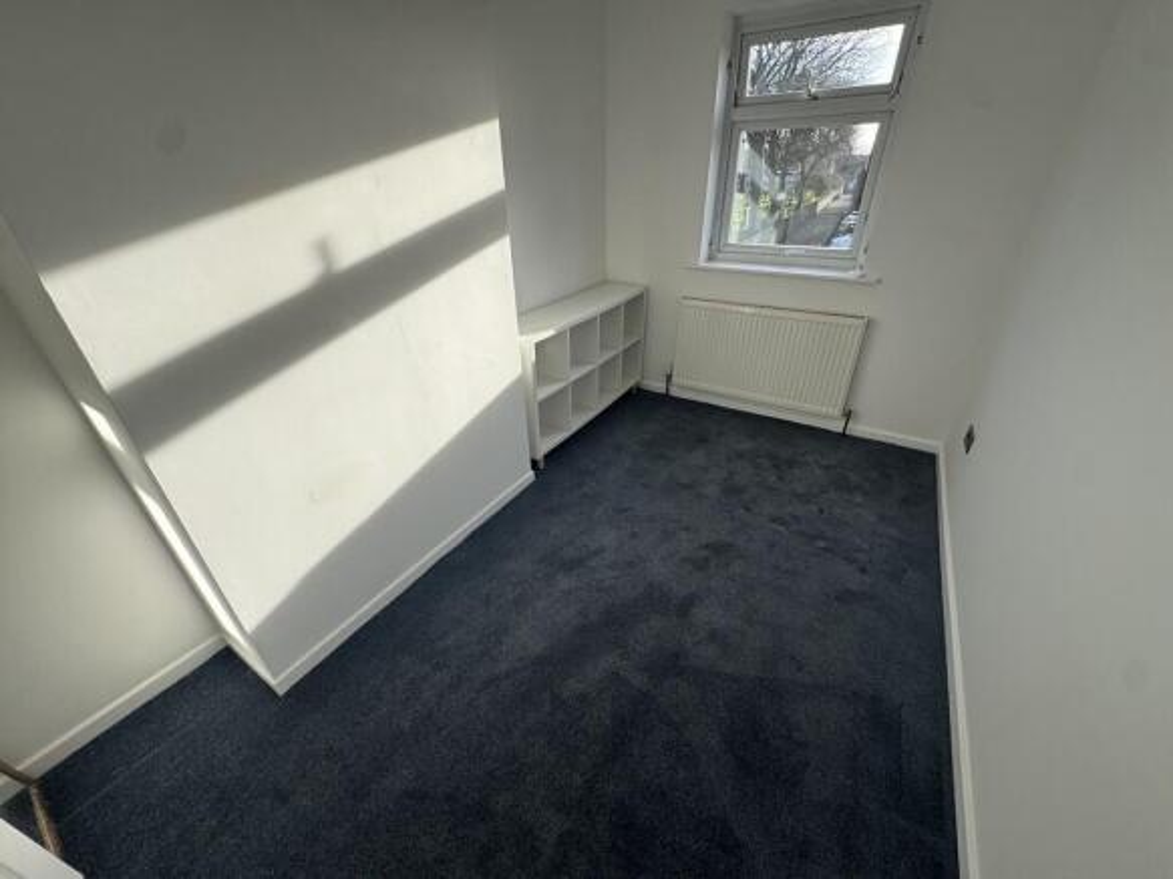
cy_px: 440
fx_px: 474
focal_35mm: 14
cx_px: 586
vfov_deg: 85.7
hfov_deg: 102.1
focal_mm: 2.22
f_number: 2.2
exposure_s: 1/313
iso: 40
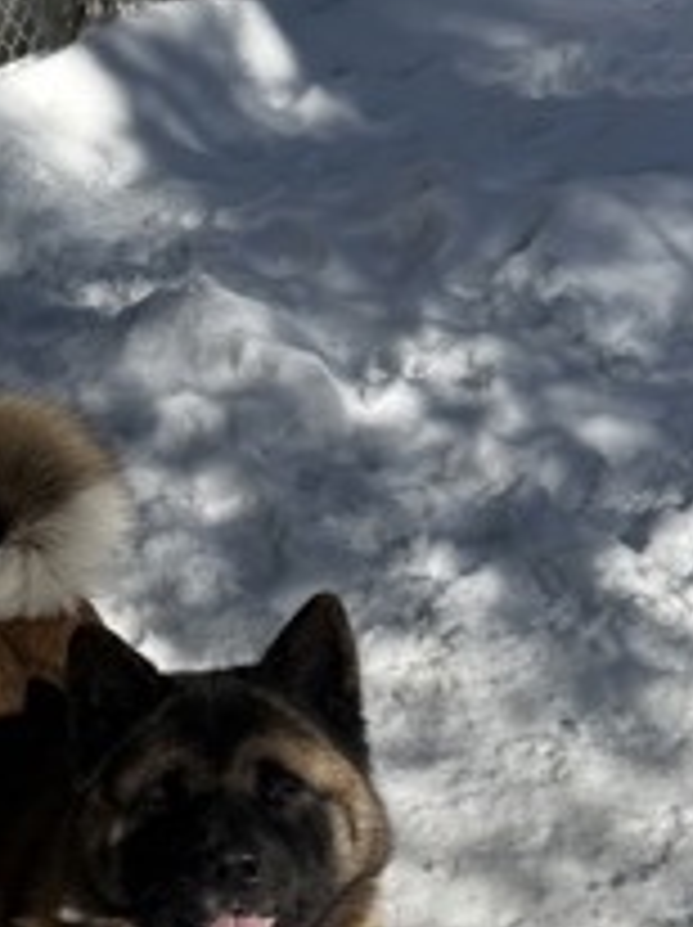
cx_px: 160
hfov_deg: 29.1
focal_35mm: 49
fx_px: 1311
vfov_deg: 36.7
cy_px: 819
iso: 80
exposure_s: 1/6173
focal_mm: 6.76
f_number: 1.78
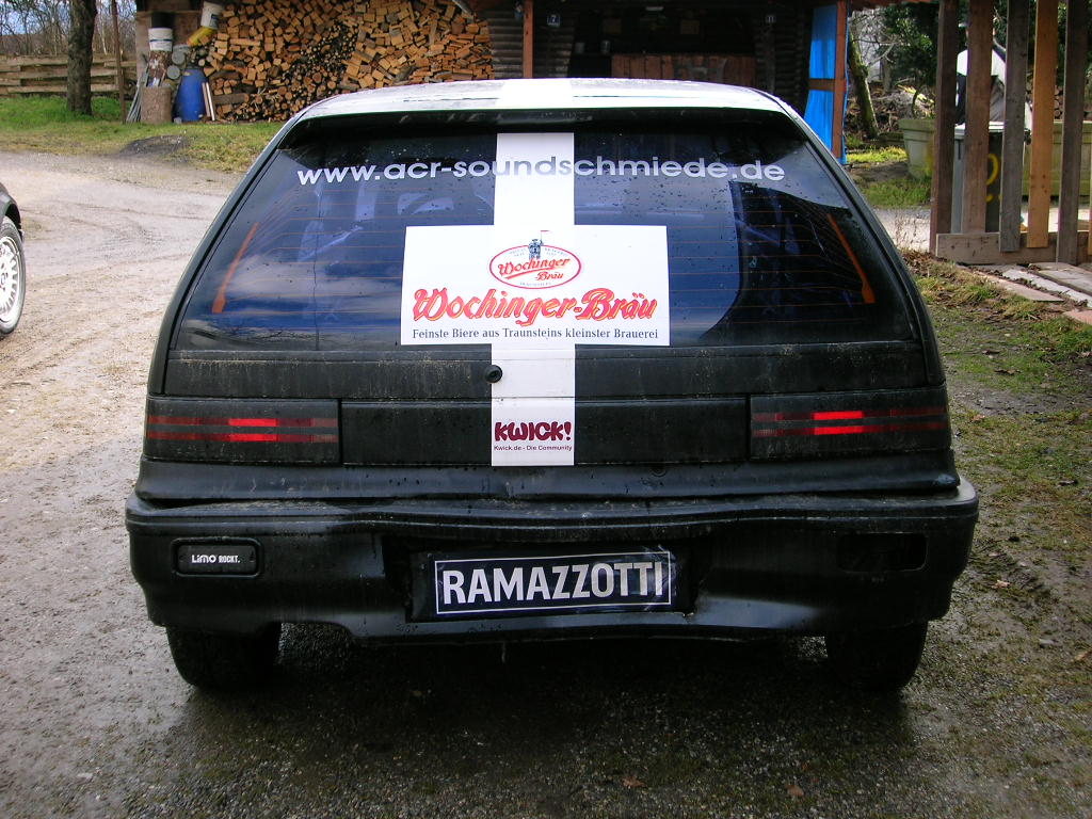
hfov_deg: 41.2
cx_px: 546
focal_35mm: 46
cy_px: 410
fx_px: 1451
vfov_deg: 31.5
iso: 50
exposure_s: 1/104
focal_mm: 7.7
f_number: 3.2
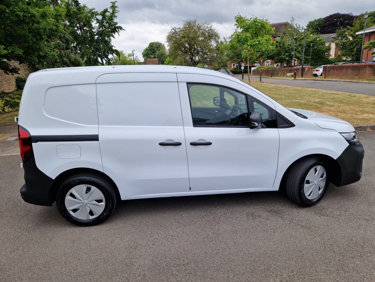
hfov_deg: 73.9
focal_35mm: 23
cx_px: 188
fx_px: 249
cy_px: 141
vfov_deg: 58.9
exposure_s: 1/1188
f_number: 1.8
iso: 50
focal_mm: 5.4
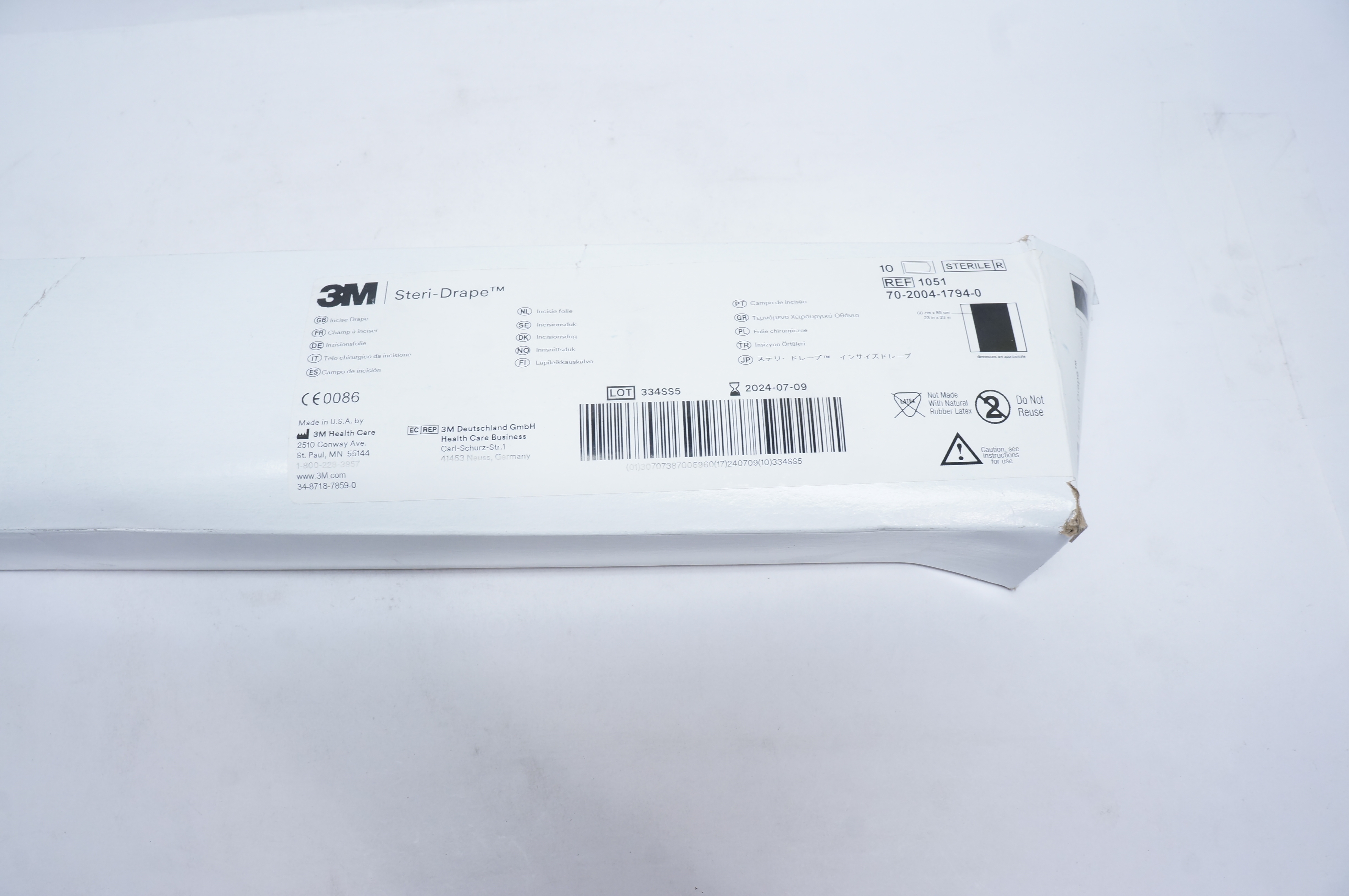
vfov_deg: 47.8
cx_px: 674
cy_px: 448
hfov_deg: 67.4
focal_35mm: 27
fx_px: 1011
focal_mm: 18
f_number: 10
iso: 400
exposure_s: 1/13
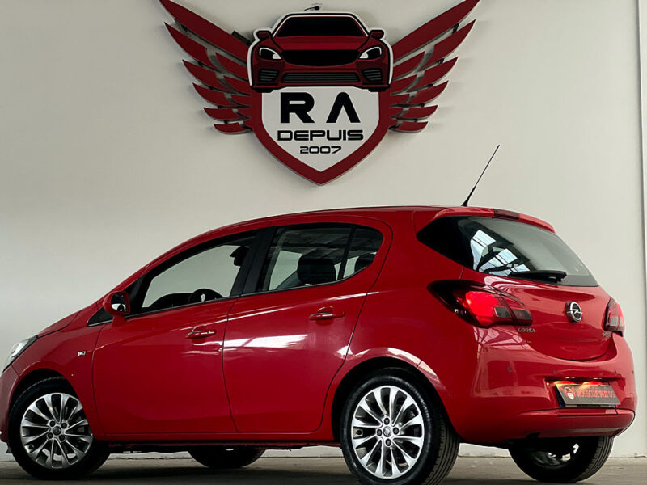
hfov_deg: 25.3
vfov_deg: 19.1
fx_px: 1439
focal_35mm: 77
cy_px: 242
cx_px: 324
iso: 320
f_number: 2.8
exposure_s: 1/40
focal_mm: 9
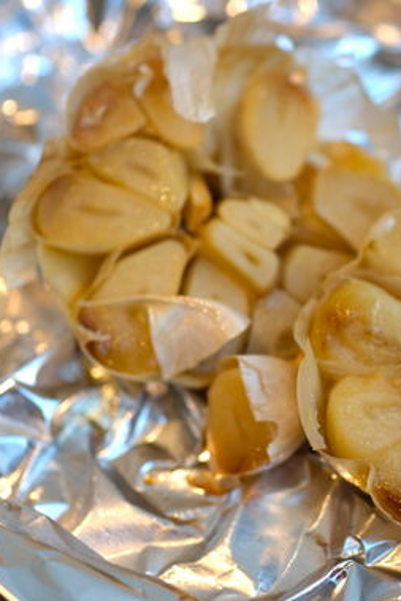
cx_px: 347
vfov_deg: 22.8
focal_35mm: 89
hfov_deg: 15.2
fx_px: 1486
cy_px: 333
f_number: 2.5
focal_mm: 30
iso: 125
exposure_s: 1/85
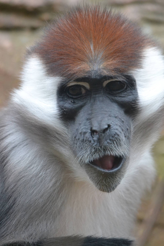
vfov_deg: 2.7
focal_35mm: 750
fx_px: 5123
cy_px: 123
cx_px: 82
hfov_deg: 1.8
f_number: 6.3
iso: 2500
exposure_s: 1/500
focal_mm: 500
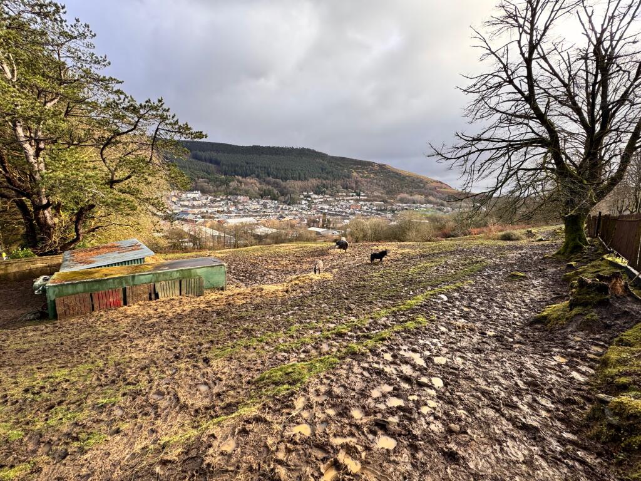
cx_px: 320
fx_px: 259
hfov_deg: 102.1
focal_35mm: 14
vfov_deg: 85.7
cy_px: 240
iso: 40
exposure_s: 1/268
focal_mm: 2.22
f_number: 2.2
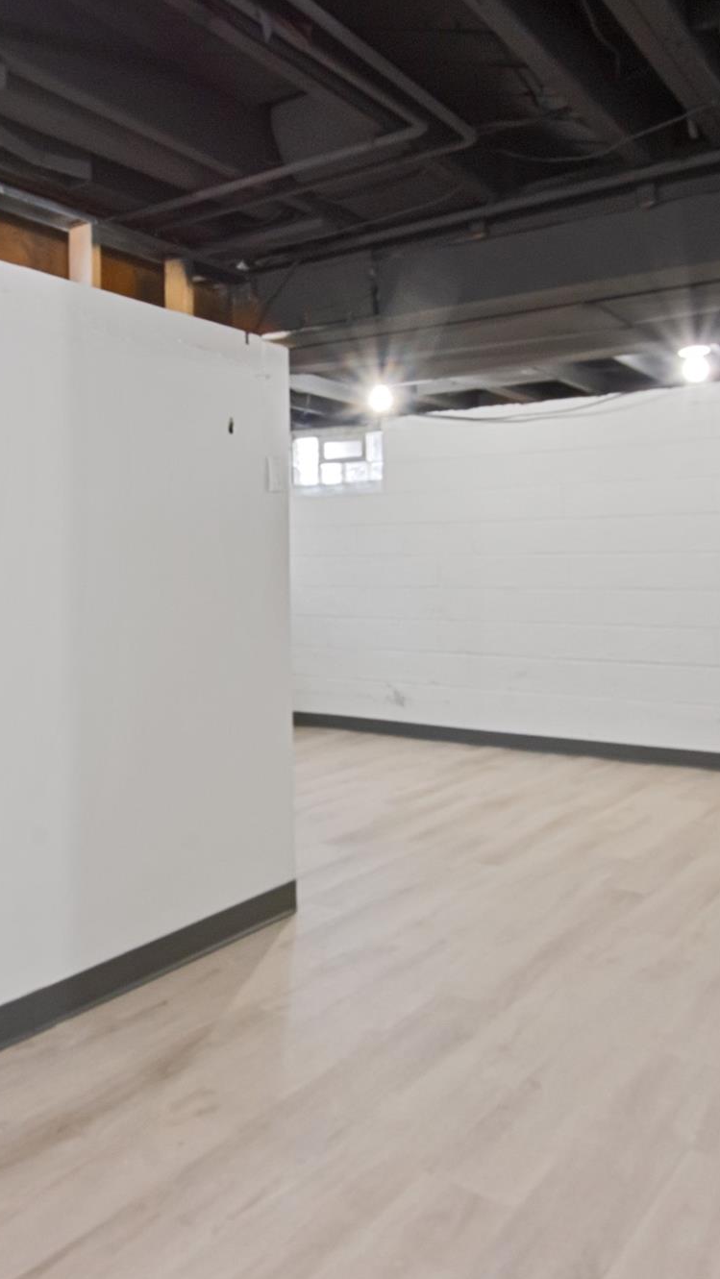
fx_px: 984
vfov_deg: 66.1
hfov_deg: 38.9
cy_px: 638
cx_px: 158
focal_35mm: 29
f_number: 11
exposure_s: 1/2
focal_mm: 12
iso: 800
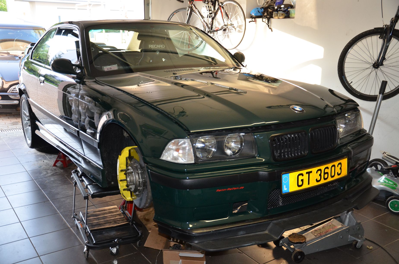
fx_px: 398
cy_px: 132
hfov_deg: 53.2
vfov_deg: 36.7
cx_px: 200
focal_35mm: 36
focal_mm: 24
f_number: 3.8
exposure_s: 1/60
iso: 720
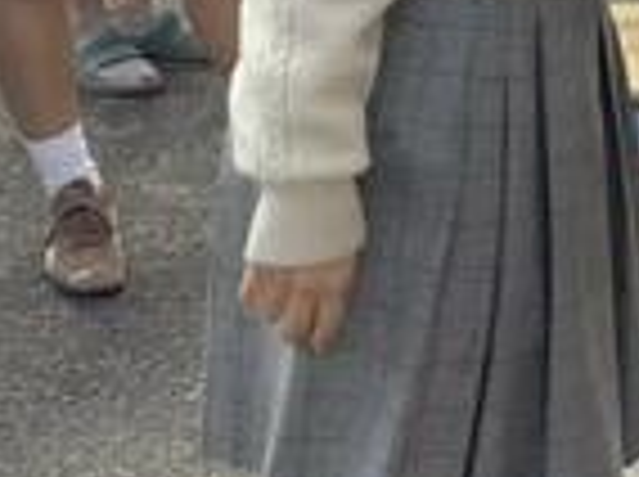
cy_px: -176
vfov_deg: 10.3
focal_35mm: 140
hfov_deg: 13.5
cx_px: 891
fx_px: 2580
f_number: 2.4
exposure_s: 1/227
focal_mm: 3.3
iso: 25
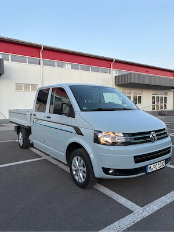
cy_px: 116
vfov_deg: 67.3
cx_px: 87
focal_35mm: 26
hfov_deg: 53.1
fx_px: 174
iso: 125
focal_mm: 5.96
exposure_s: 1/121
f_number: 1.6
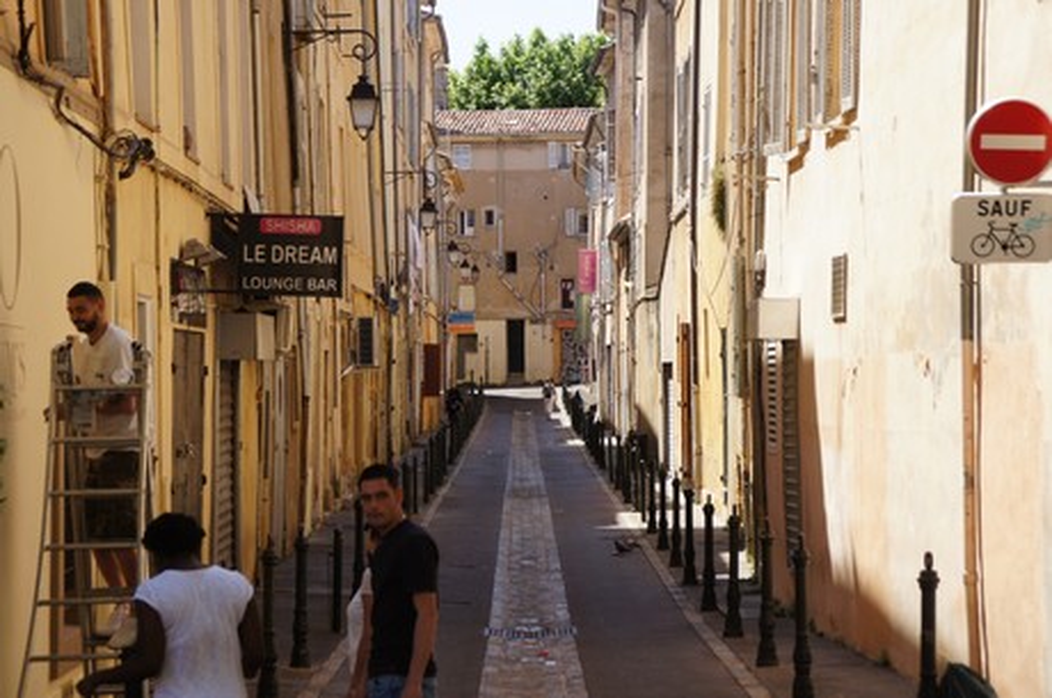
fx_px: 3063
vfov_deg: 13.0
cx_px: 526
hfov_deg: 19.5
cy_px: 349
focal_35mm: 105
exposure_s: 1/160
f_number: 8
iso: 100
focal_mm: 70
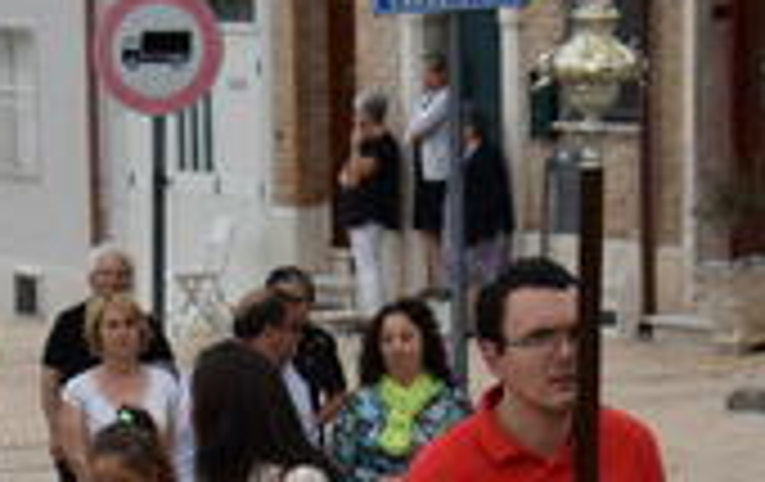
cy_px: 694
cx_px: -122
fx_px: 7500
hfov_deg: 5.8
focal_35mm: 359
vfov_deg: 3.7
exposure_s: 1/250
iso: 320
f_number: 5.6
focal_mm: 80
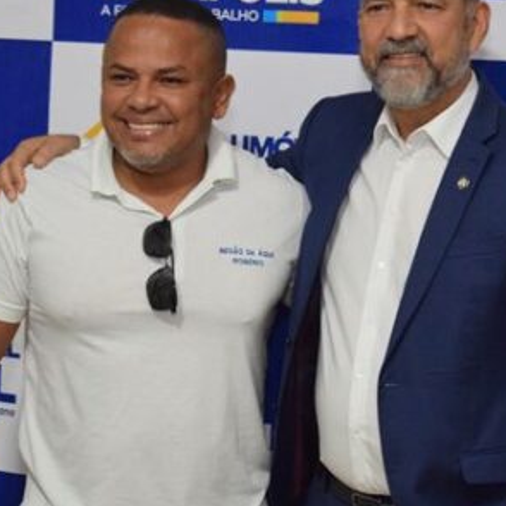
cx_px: 286
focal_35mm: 103
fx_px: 1703
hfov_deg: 16.9
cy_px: 244
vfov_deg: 16.9
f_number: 4.2
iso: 1800
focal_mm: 32
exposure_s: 1/60
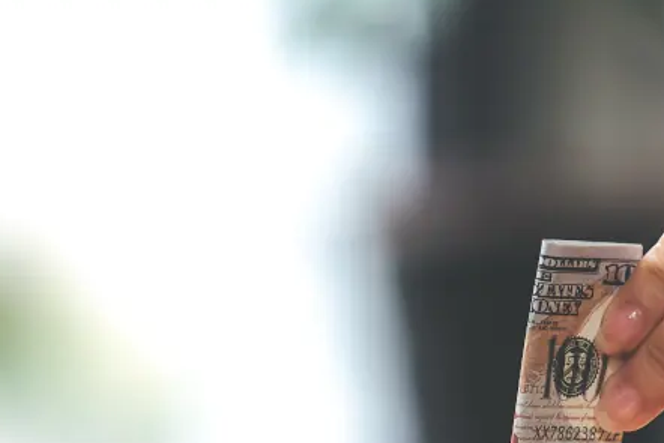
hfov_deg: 4.5
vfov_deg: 3.0
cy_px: 487
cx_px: 451
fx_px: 8358
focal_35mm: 453
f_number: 2.8
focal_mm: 200
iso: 200
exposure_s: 1/200
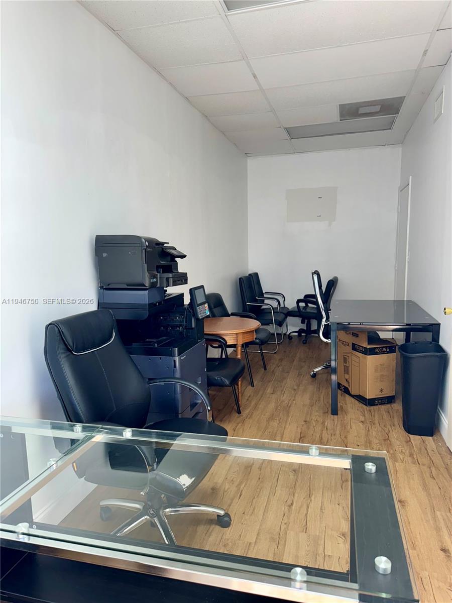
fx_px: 418
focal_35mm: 24
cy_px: 302
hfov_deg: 56.8
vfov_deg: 71.6
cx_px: 226
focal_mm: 6.76
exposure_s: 1/120
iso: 125
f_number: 1.78
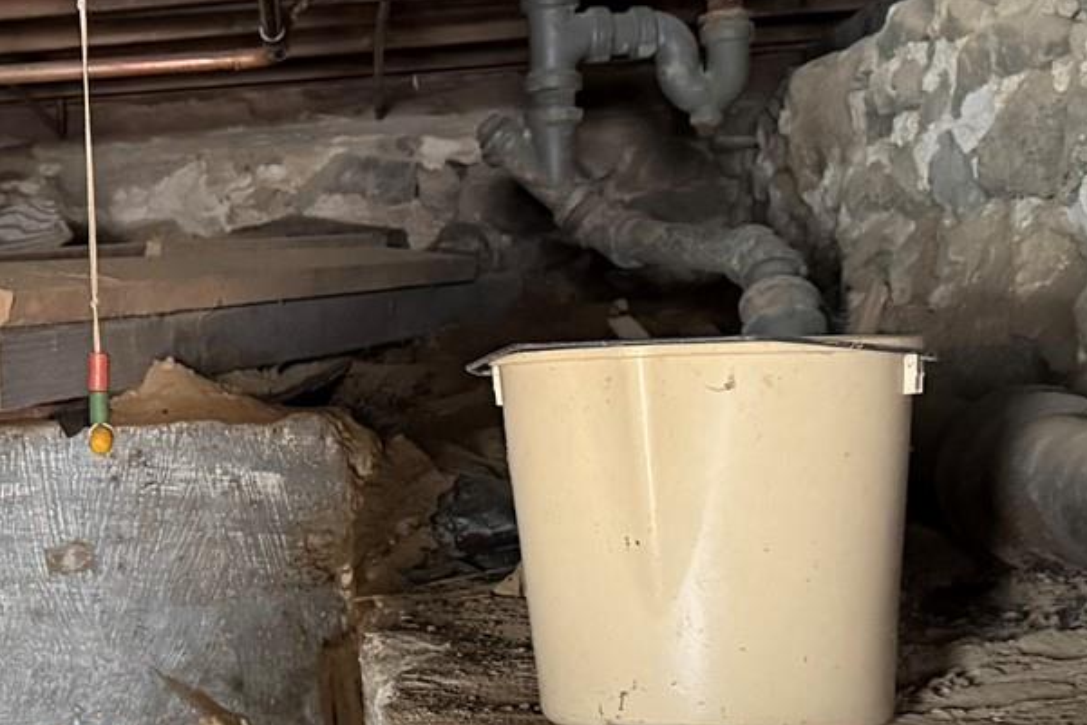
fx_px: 2567
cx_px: -148
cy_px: 423
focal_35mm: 85
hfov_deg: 22.4
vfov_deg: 16.1
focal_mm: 6.76
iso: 1250
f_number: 1.78
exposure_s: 1/30
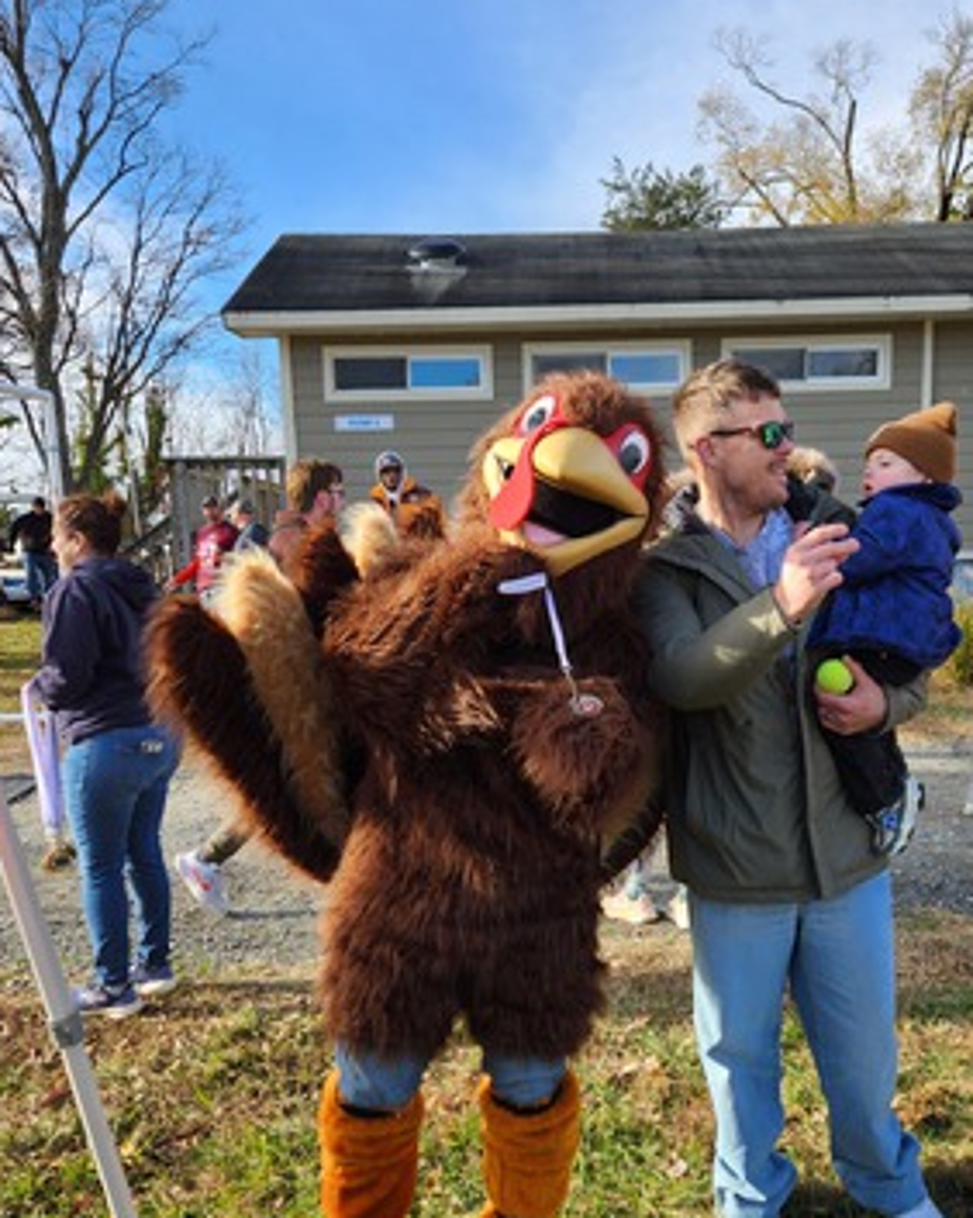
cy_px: 735
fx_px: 1261
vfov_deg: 51.2
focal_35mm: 35
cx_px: 599
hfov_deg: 41.9
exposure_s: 1/471
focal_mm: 5.4
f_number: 1.8
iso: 20
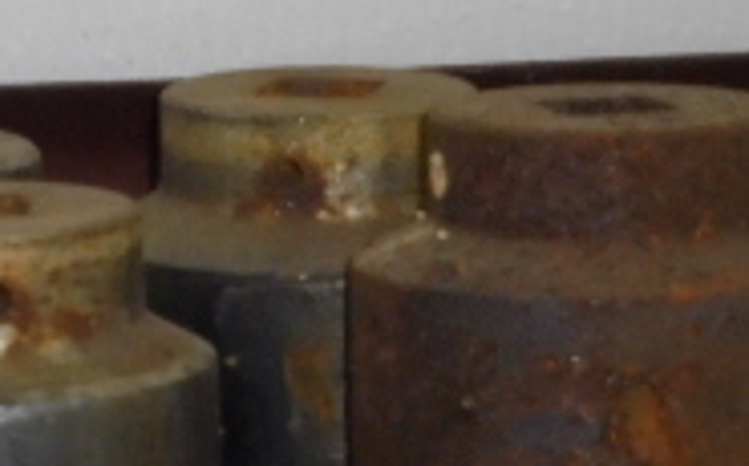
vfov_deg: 4.3
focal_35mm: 305
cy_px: 442
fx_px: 6216
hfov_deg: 6.9
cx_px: 474
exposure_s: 1/60
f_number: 6.7
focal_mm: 14.9
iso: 400
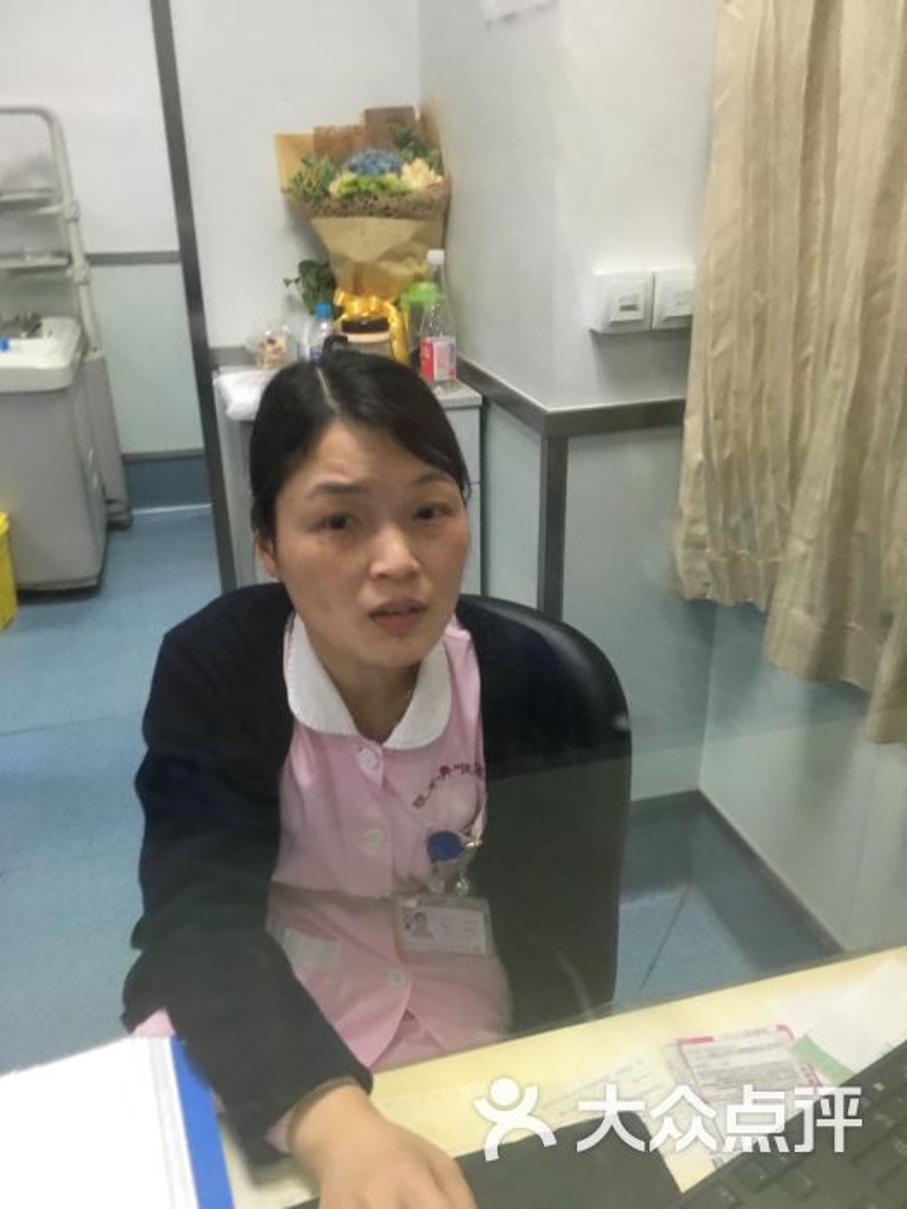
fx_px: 1013
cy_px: 604
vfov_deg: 61.7
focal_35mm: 29
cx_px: 454
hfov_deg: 48.2
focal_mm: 4.15
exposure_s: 1/33
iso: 200
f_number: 2.2
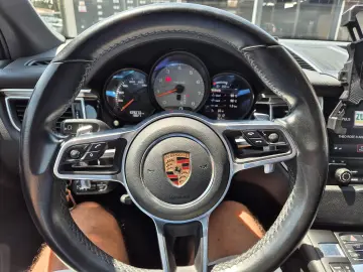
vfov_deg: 58.9
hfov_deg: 73.9
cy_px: 136
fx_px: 241
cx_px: 182
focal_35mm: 23
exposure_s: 1/180
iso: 25
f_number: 1.8
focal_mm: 5.4
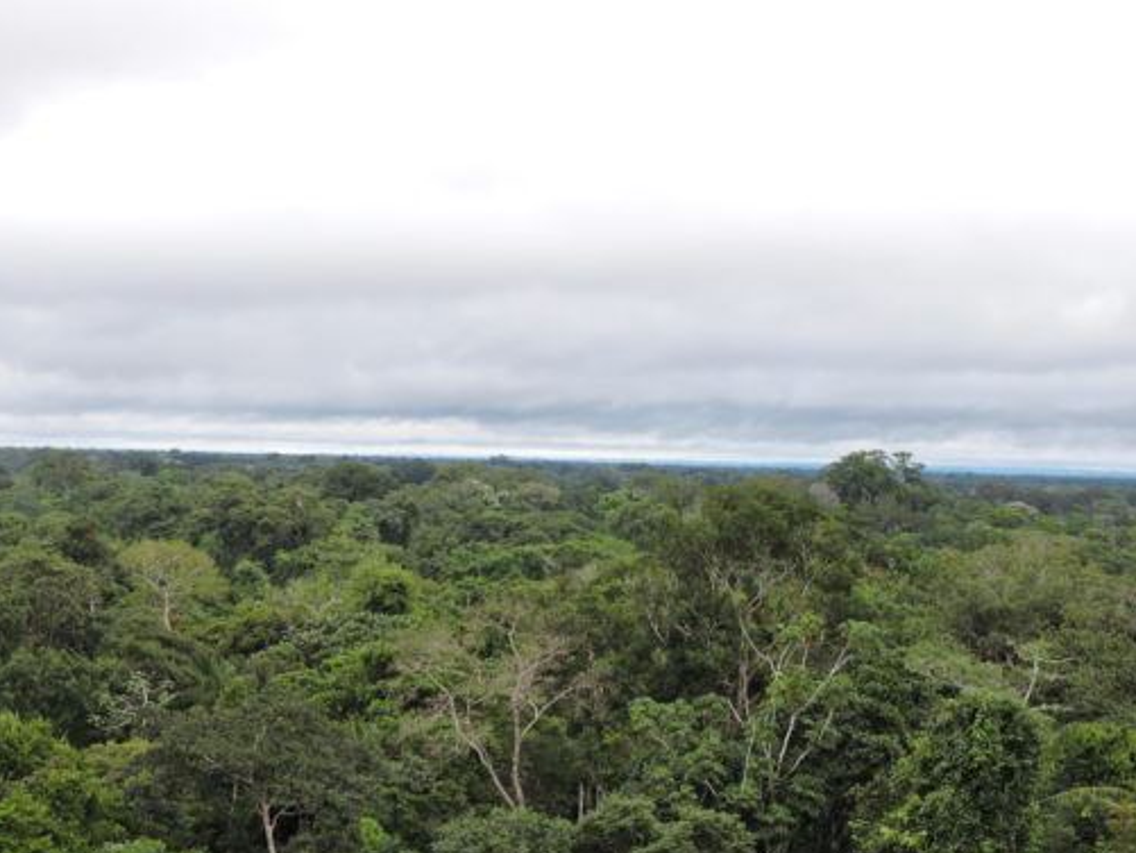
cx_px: 485
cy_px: 540
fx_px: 2724
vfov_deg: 17.8
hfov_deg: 23.5
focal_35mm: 83
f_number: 4.2
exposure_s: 1/250
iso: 100
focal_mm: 11.6
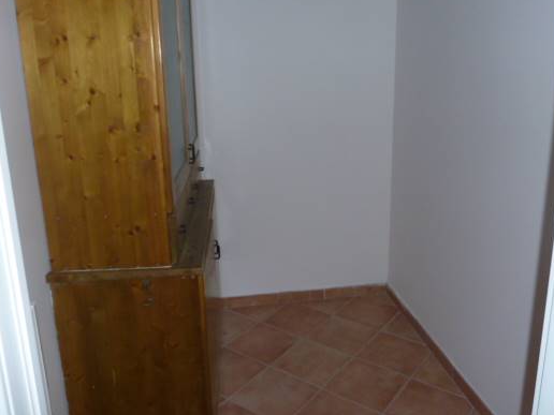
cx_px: 275
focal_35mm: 31
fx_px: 496
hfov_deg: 58.4
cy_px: 177
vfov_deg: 45.3
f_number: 3.3
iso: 200
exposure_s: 1/30
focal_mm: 4.1
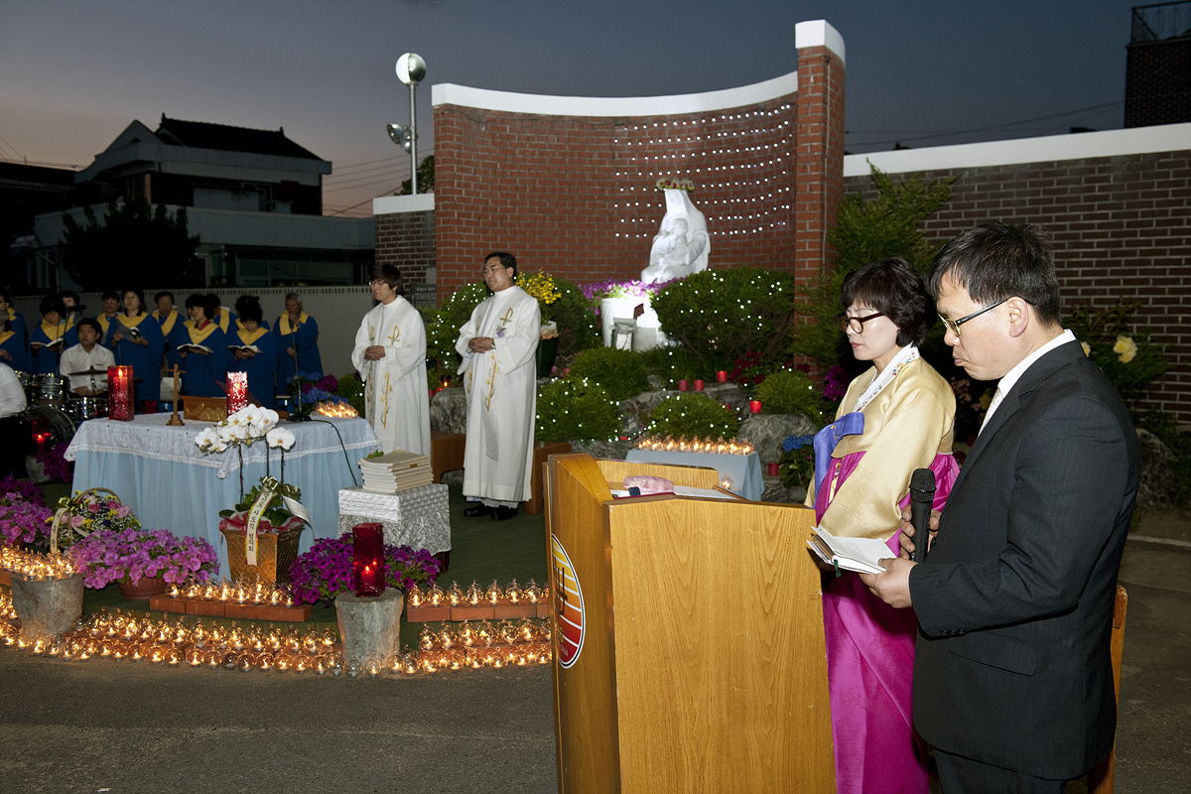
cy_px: 397
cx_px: 596
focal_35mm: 35
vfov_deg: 37.9
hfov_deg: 54.4
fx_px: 1158
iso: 640
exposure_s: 1/60
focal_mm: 35
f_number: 6.3
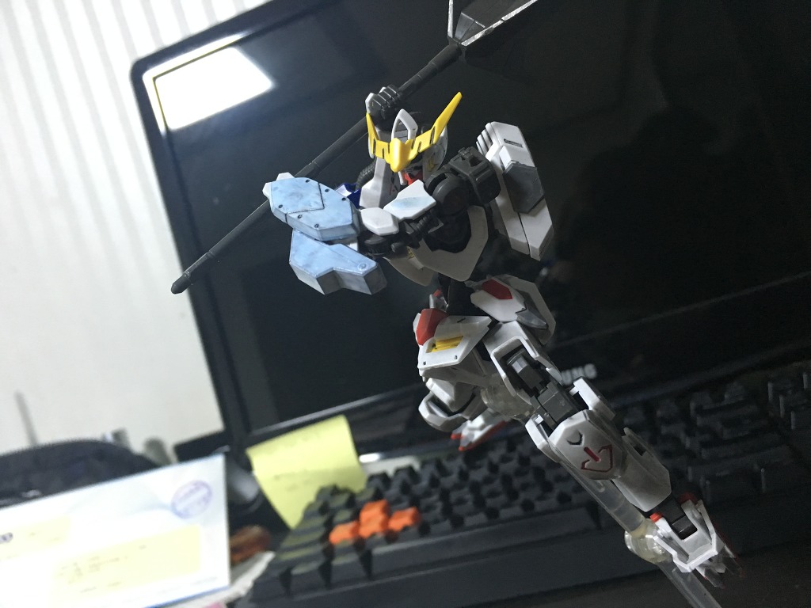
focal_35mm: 29
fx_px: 679
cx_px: 406
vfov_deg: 48.2
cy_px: 304
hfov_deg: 61.7
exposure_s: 1/15
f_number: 2.2
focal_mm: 4.15
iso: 200
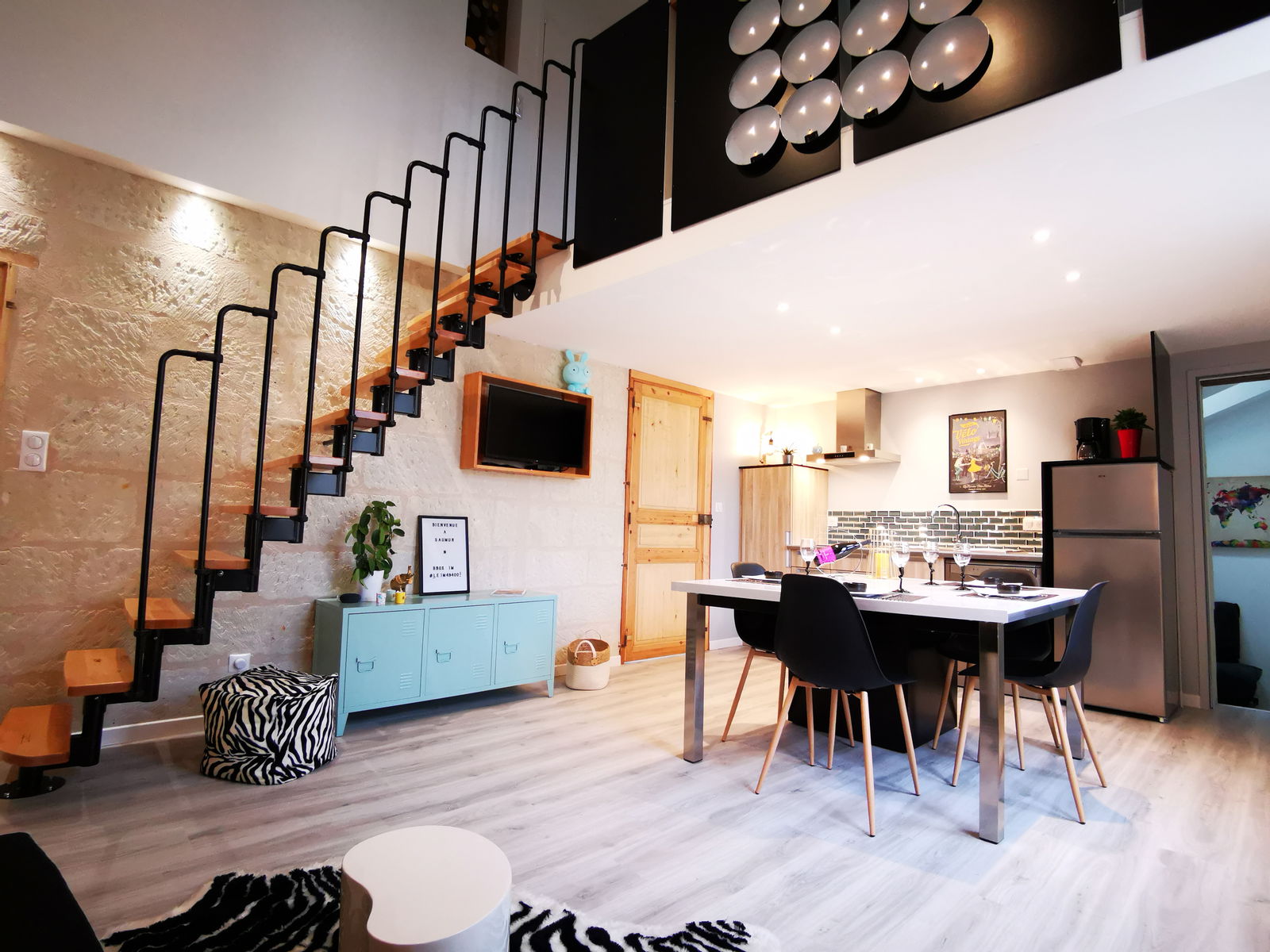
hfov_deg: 91.0
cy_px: 476
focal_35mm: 17
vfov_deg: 74.7
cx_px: 635
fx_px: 624
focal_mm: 2.26
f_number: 2.2
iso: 250
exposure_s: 1/30
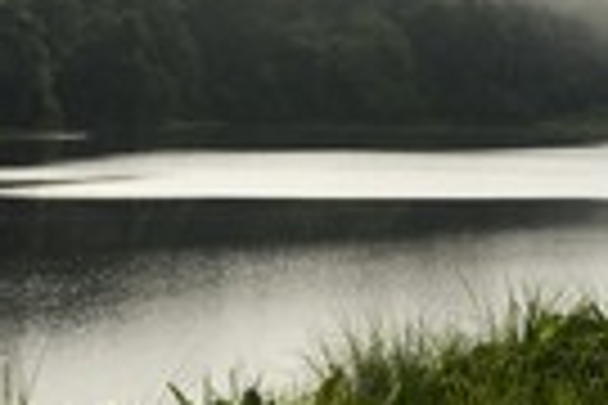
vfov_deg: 9.1
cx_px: 167
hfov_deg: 13.7
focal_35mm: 149
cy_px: -86
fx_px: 2516
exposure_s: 1/800
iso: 800
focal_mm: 48
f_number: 13
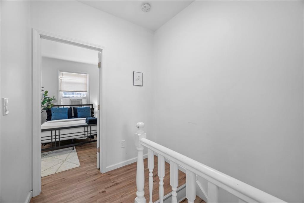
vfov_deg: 81.2
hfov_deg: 104.2
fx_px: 118
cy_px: 102
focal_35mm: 14
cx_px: 152
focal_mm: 14
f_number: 8
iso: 400
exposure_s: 1/2
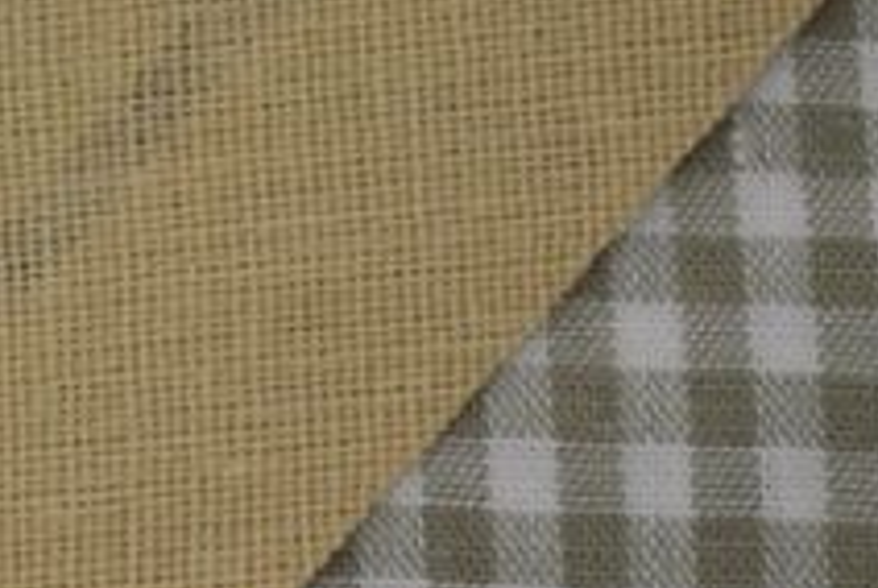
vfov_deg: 5.4
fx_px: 6200
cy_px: 557
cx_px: -207
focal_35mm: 254
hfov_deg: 8.0
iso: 400
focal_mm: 45
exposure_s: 1/60
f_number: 5.3
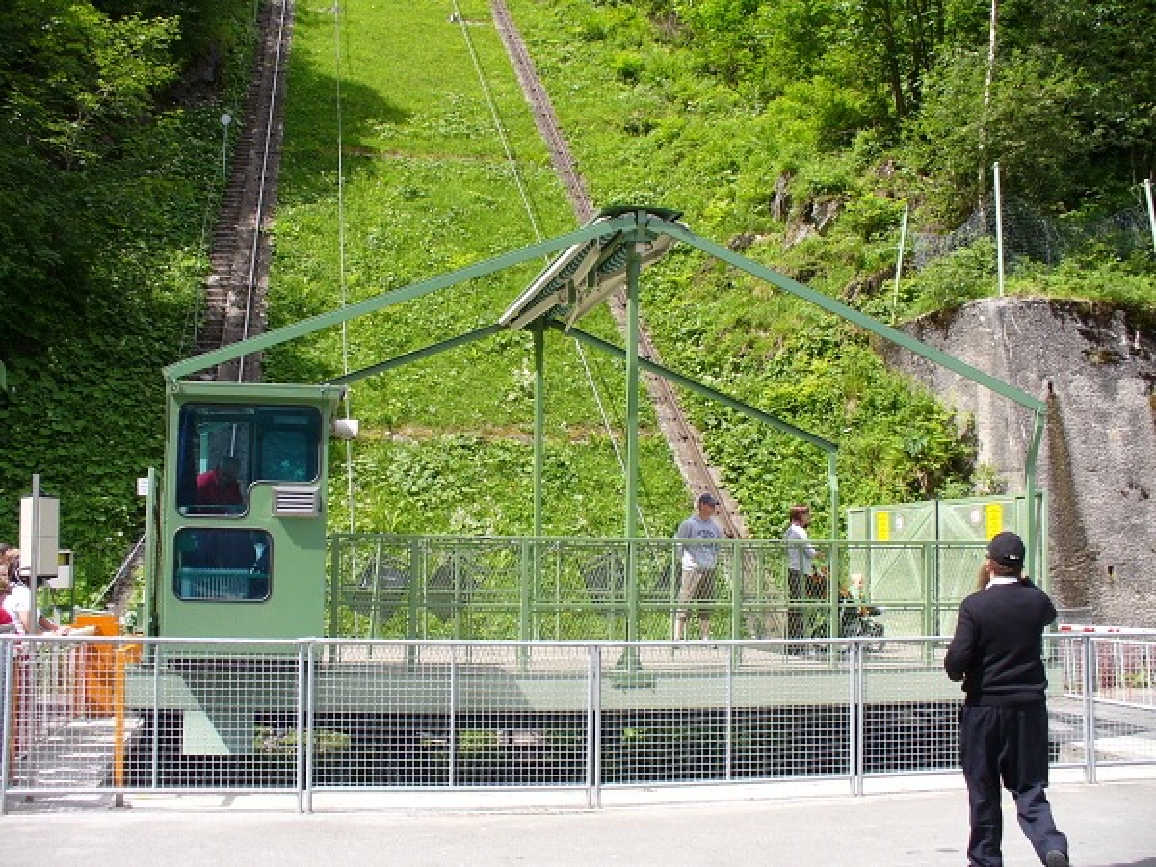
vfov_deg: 38.7
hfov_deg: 50.1
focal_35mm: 37
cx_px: 578
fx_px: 1236
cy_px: 434
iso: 80
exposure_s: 1/160
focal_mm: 6.1
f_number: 5.6
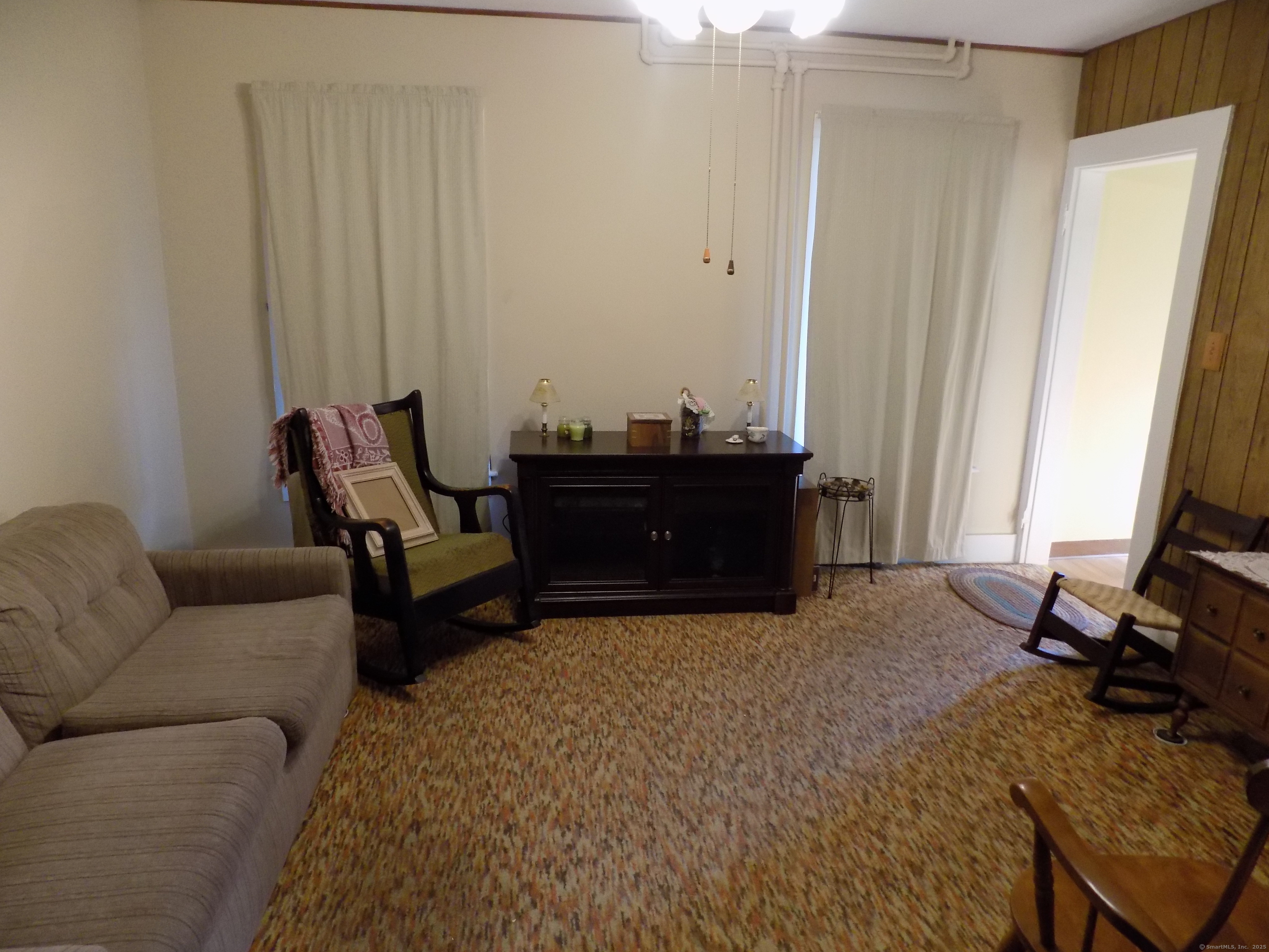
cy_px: 476
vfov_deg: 58.9
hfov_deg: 73.9
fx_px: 843
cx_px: 634
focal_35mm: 23
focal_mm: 4
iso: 360
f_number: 3.1
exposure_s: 1/30
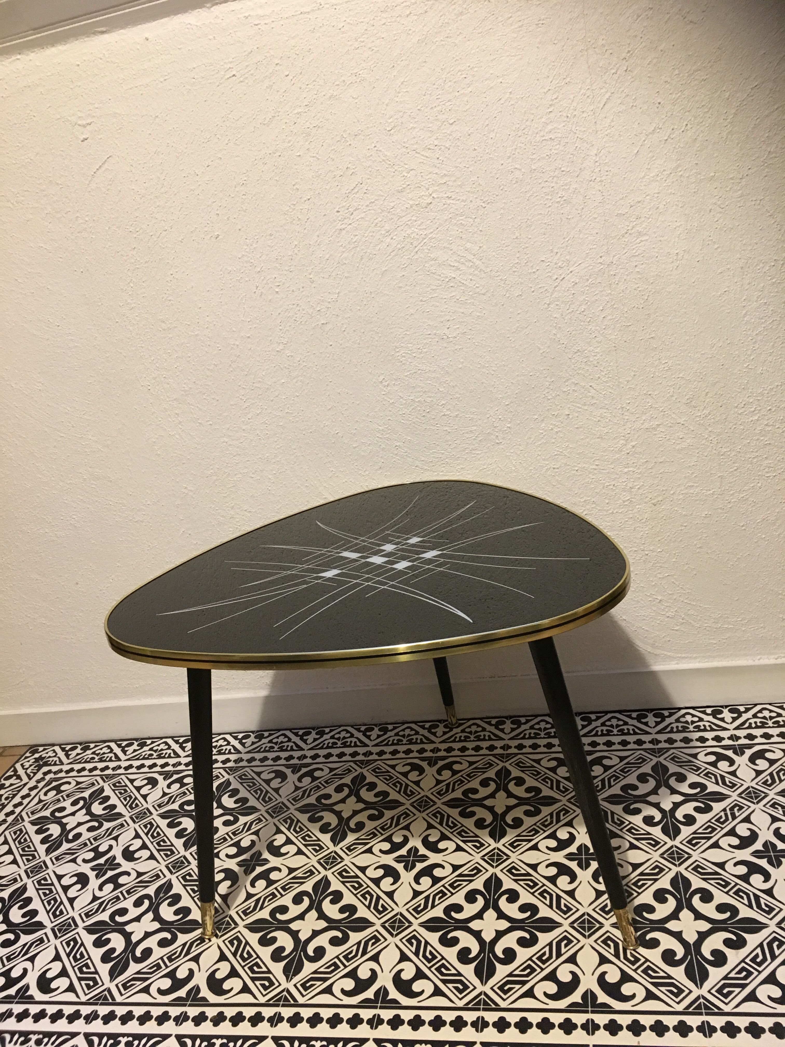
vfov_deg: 61.7
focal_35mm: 29
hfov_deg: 48.2
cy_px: 524
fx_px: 877
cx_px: 392
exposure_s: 1/20
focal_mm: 4.15
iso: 200
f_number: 2.2
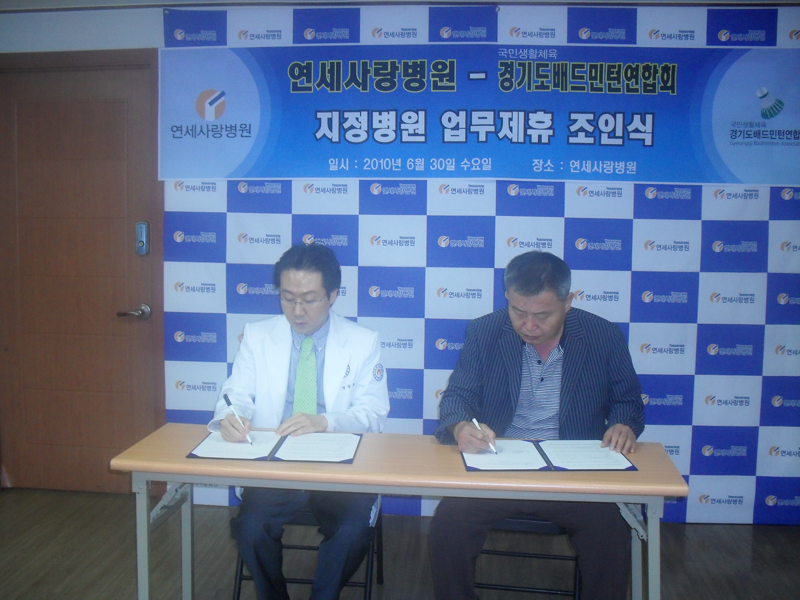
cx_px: 400
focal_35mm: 38
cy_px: 300
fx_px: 878
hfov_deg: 49.0
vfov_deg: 37.7
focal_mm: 6.3
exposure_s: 1/45
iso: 200
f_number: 2.8
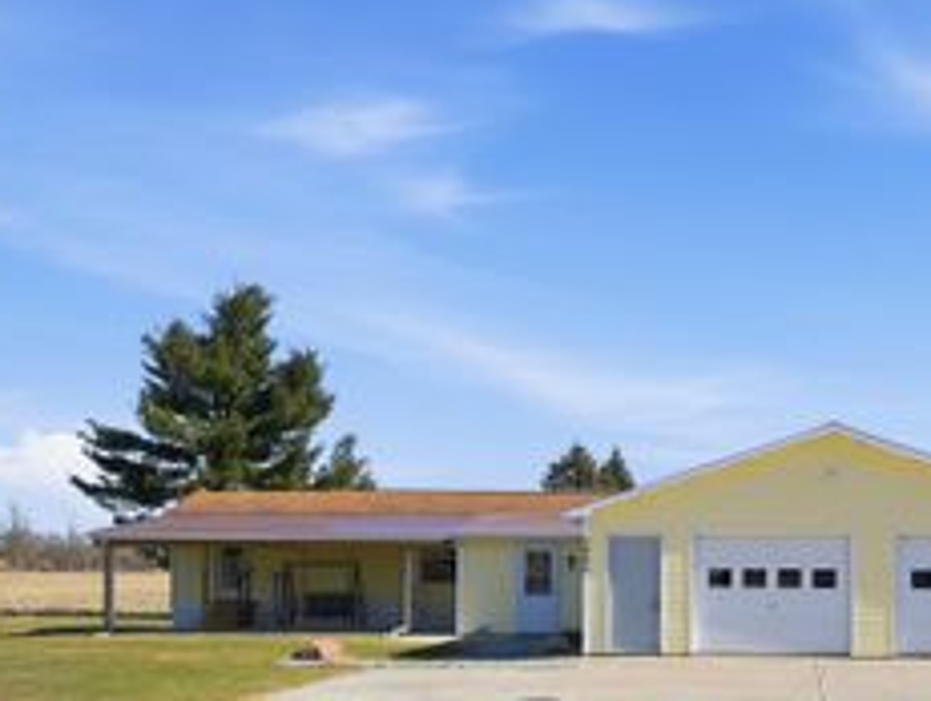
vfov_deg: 26.7
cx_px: 633
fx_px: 1455
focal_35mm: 54
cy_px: 534
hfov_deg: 35.1
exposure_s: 1/1250
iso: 100
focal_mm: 17.5
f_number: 4.5
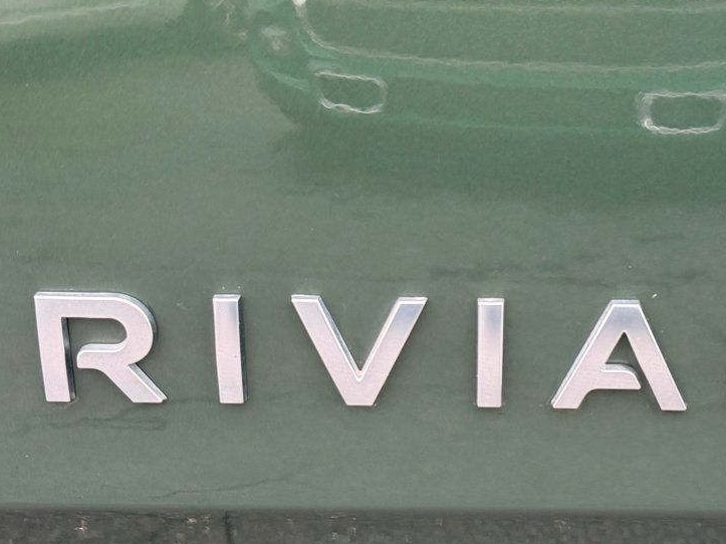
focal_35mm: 68
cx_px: 437
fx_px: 1426
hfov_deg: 28.5
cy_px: 371
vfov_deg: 21.5
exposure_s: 1/167
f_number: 1.78
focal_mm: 6.76
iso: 160
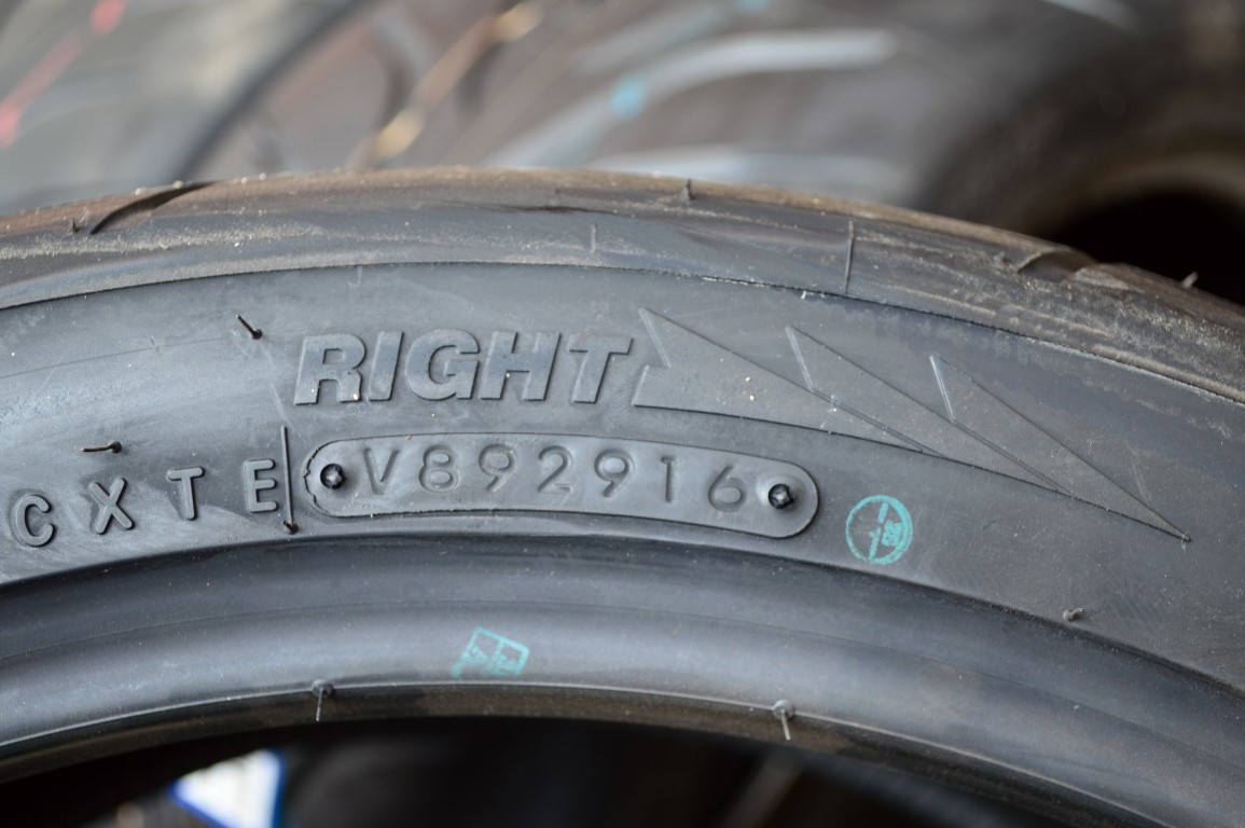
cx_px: 622
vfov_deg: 23.7
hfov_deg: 35.1
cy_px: 414
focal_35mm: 57
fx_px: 1970
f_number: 5
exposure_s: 1/30
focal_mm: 38
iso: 320
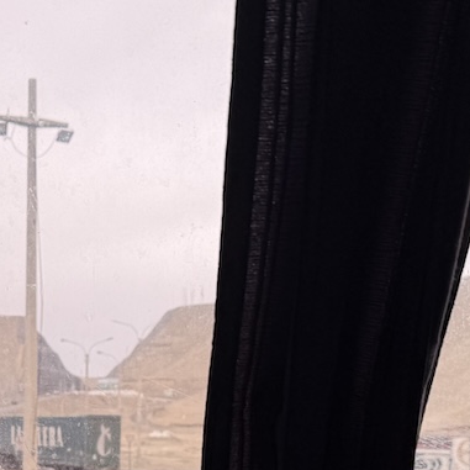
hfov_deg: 23.7
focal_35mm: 71
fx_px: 1091
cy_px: 521
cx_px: 52
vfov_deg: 22.9
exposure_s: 1/1192
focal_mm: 6.76
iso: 80
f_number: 1.78
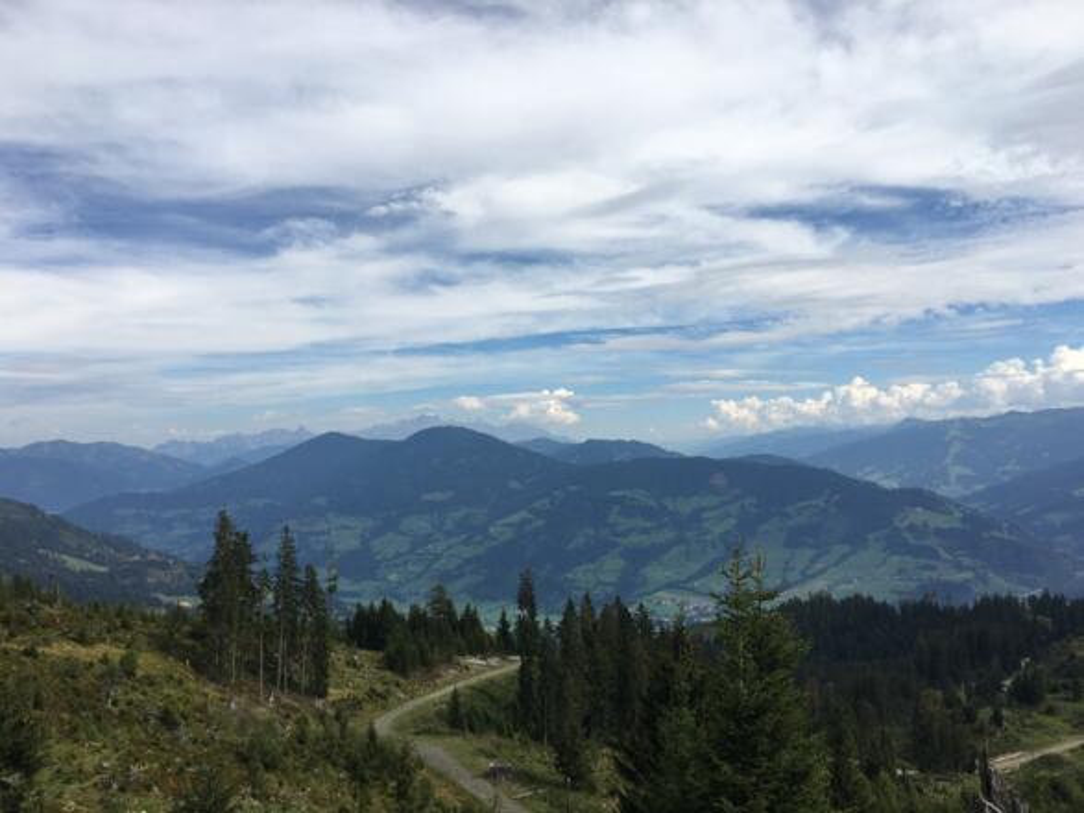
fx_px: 908
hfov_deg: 61.7
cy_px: 406
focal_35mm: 29
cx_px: 542
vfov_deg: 48.2
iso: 25
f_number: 2.2
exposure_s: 1/2747
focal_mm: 4.15
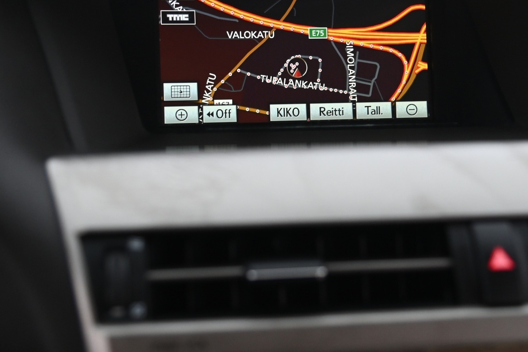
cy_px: 140
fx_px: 1085
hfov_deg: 27.3
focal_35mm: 74
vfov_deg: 18.4
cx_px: 292
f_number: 4
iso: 2000
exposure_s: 1/30
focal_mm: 48
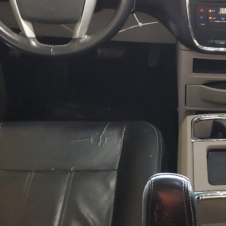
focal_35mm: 61
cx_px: 202
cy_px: 72
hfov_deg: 27.2
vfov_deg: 27.9
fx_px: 451
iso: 286
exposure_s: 1/20
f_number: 1.5
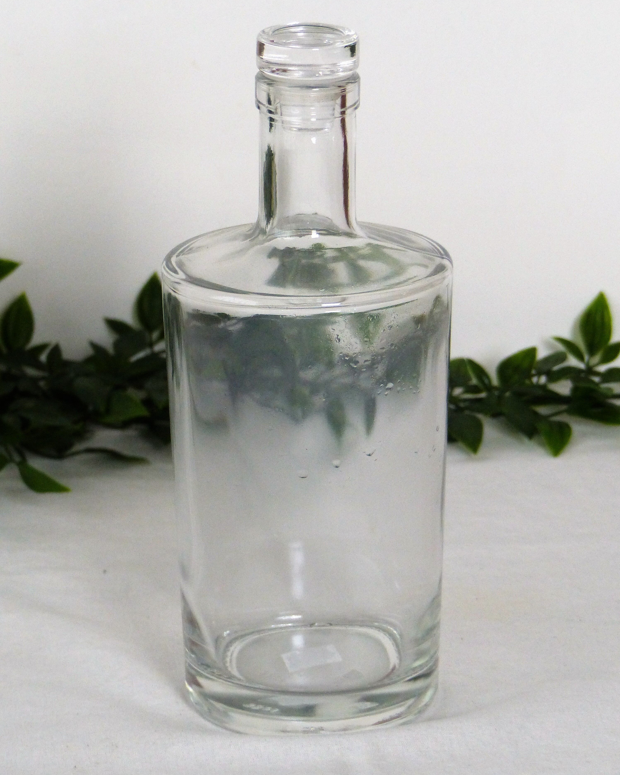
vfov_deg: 12.0
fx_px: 3693
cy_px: 369
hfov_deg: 9.6
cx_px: 311
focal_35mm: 161
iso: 400
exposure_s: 1/80
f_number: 2.8
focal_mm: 25.2
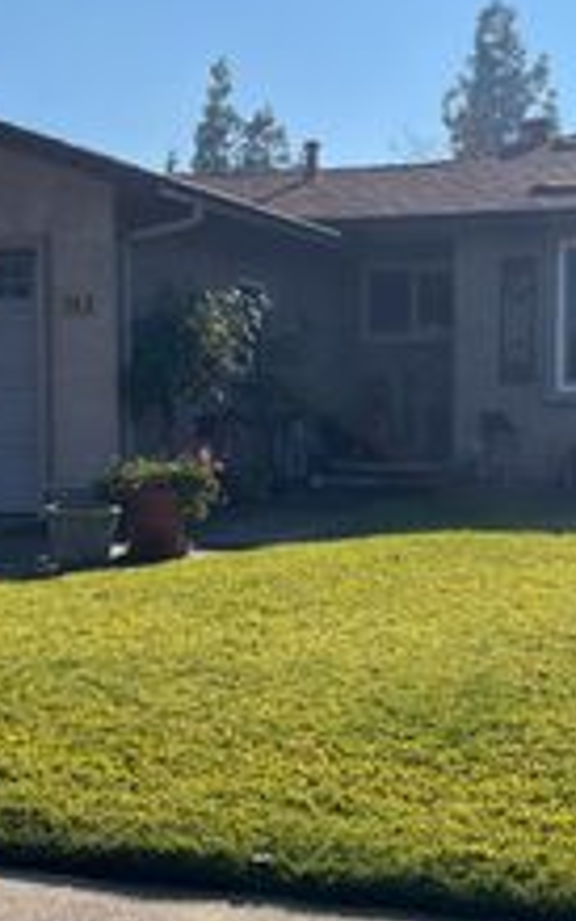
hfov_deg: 20.6
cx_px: 315
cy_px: 503
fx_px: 1581
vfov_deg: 32.4
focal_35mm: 63
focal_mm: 5.1
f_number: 1.6
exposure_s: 1/5076
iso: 50
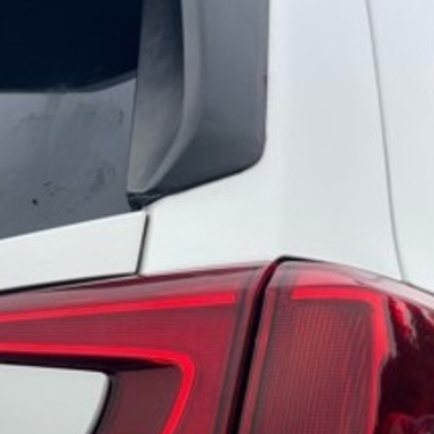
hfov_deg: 25.9
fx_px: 936
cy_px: 471
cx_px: 138
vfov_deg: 24.4
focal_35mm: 66
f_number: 1.6
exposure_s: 1/1513
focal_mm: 5.1
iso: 32
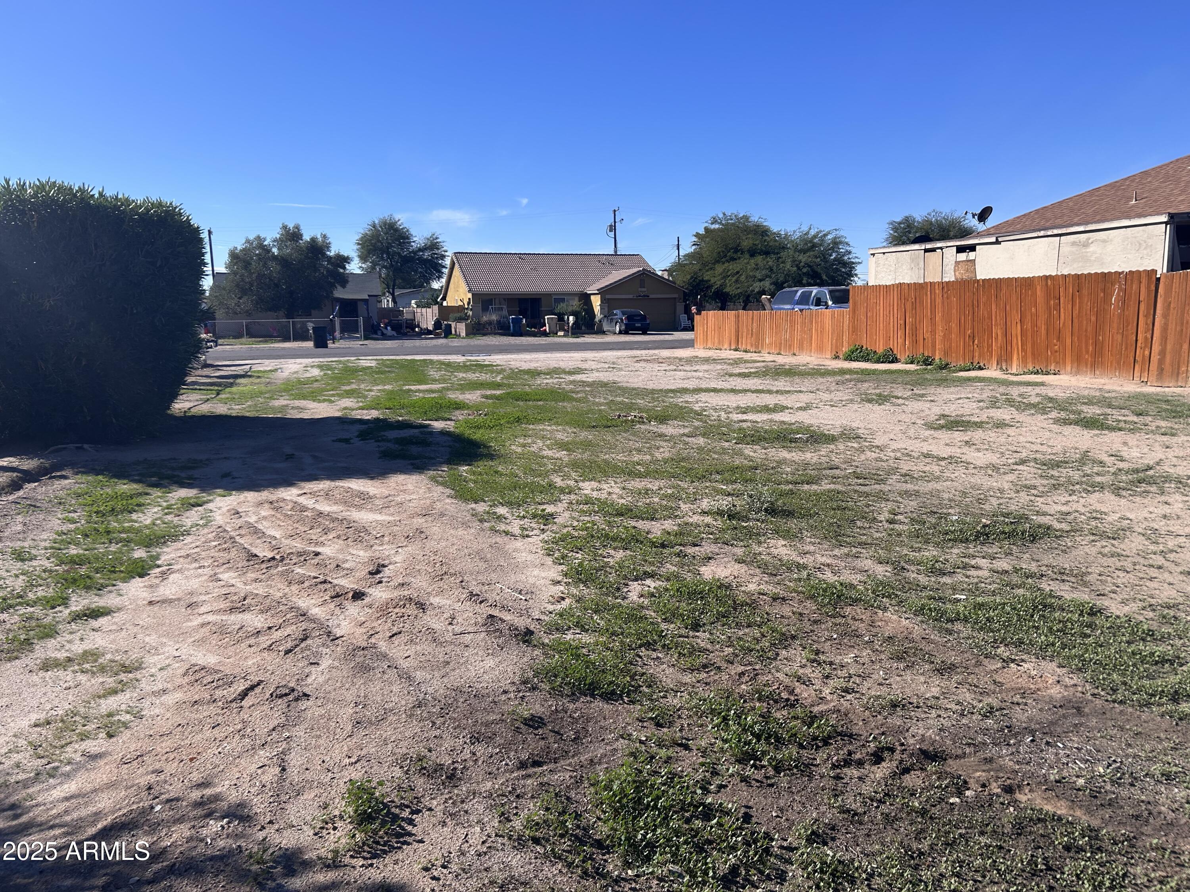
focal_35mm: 26
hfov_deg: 67.3
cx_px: 595
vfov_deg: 53.1
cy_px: 446
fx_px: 894
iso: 50
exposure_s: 1/4444
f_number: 1.5
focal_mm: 5.7
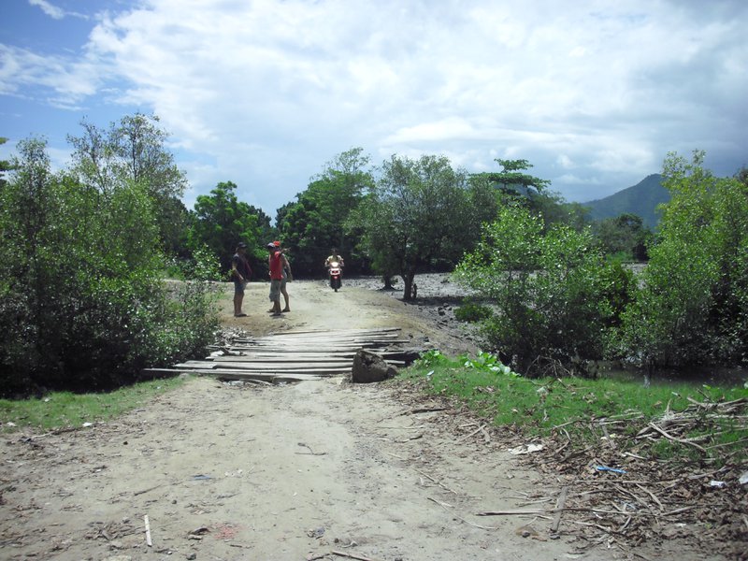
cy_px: 280
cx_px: 374
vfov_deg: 37.7
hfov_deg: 49.0
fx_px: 821
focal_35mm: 38
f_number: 8
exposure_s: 1/320
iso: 100
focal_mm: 6.2
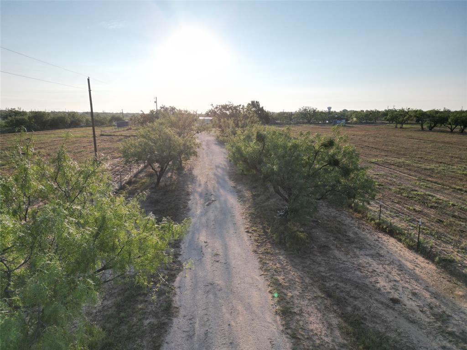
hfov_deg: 71.6
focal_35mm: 24
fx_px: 324
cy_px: 175
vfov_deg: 56.8
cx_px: 234
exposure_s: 1/4000
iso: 100
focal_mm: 6.72
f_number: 1.7
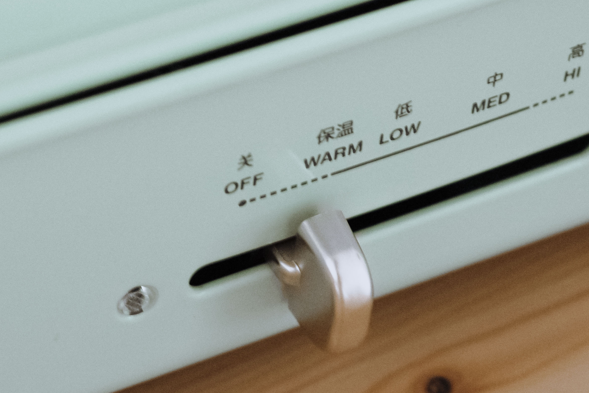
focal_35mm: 114
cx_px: 207
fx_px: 1865
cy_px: 95
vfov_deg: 12.0
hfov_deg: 17.9
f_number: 3.2
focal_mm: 30
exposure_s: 1/15
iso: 1250
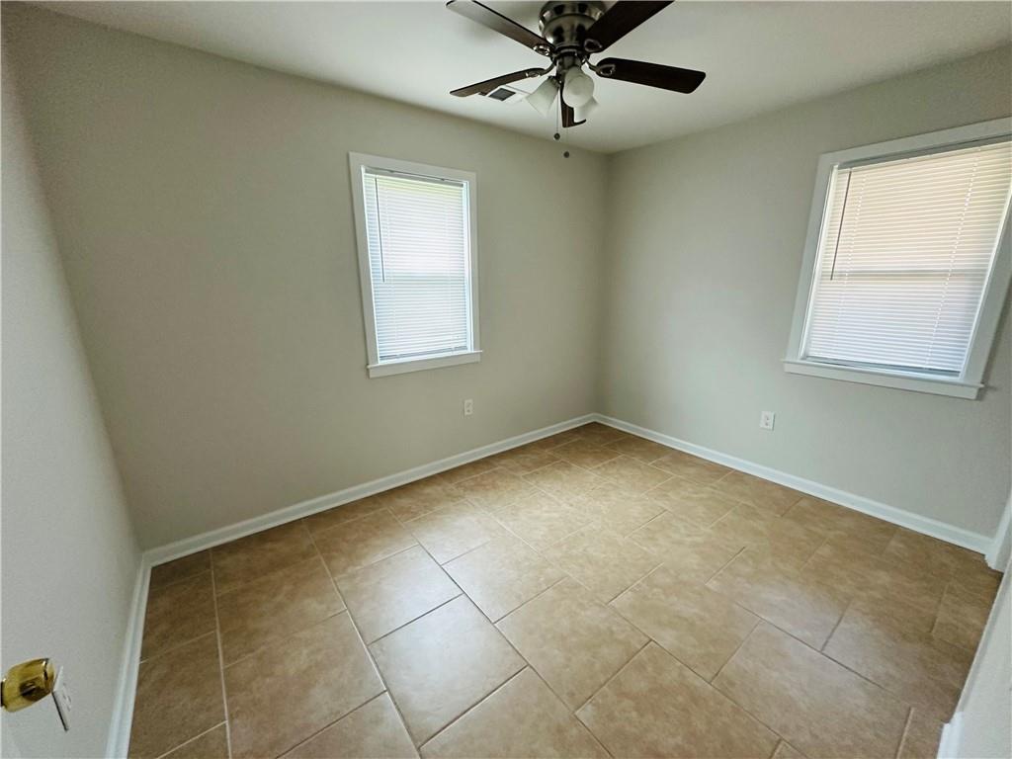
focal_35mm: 14
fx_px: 409
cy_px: 380
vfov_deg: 85.7
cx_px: 506
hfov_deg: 102.1
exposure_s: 1/60
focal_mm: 2.22
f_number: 2.2
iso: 320
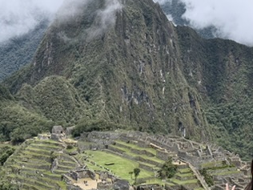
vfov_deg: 20.1
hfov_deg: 26.6
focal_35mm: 73
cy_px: 112
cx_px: 152
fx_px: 534
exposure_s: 1/4587
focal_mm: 6.76
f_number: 1.78
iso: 100
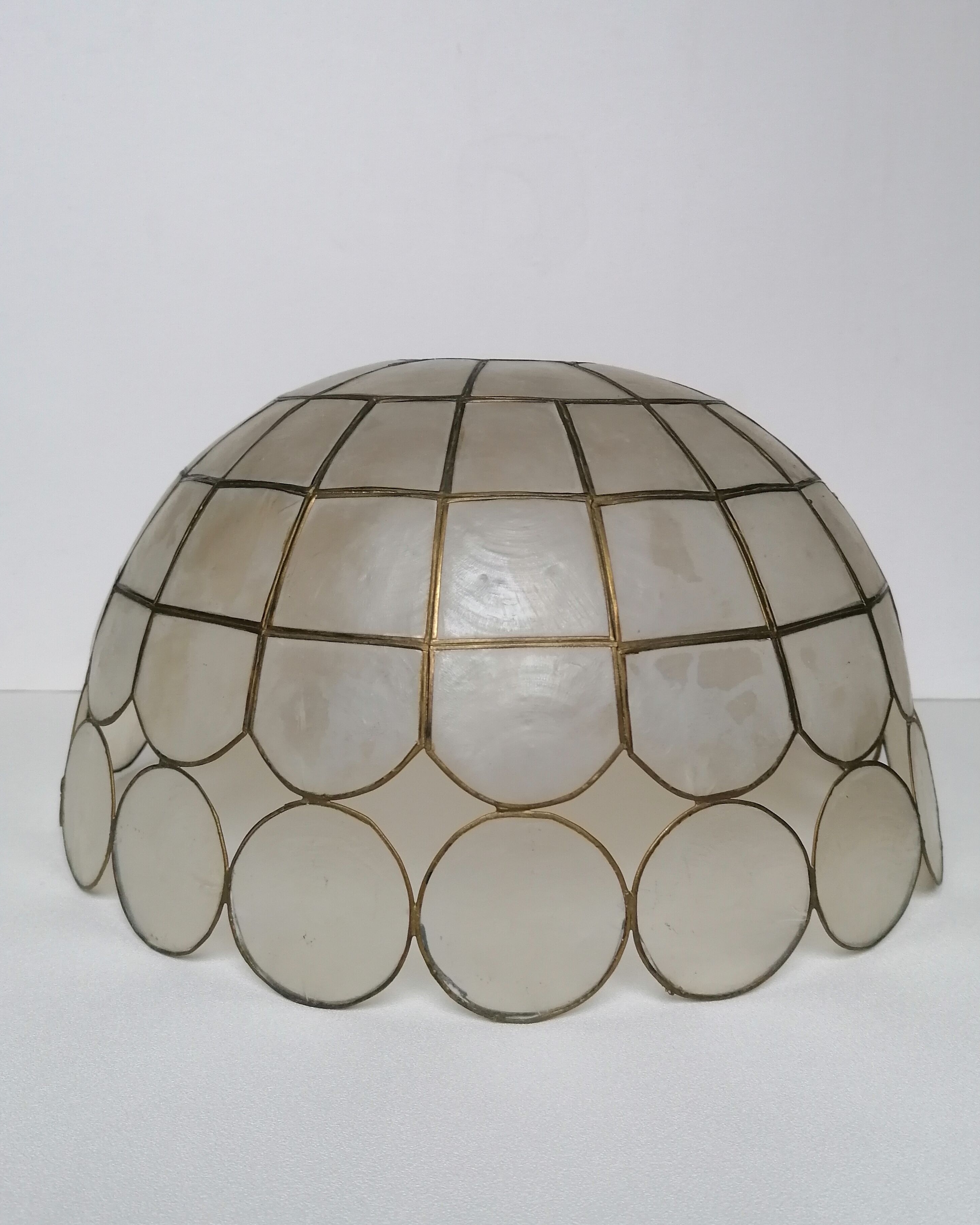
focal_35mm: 29
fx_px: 1051
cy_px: 625
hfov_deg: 50.0
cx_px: 481
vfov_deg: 60.4
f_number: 1.8
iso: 200
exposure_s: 1/50
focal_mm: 4.75
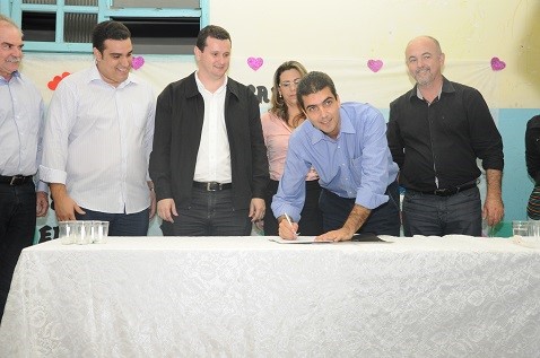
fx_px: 764
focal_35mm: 51
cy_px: 179
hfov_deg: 38.9
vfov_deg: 26.4
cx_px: 270
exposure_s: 1/40
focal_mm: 34
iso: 800
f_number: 4.2
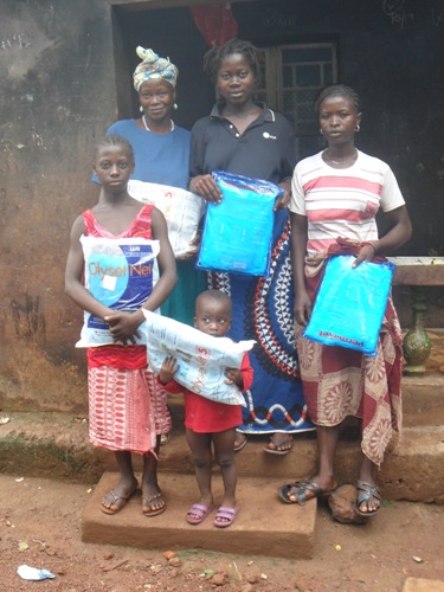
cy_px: 296
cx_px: 222
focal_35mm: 44
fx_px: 752
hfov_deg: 32.9
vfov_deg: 42.9
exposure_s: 1/45
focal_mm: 7.8
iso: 160
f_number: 4.5
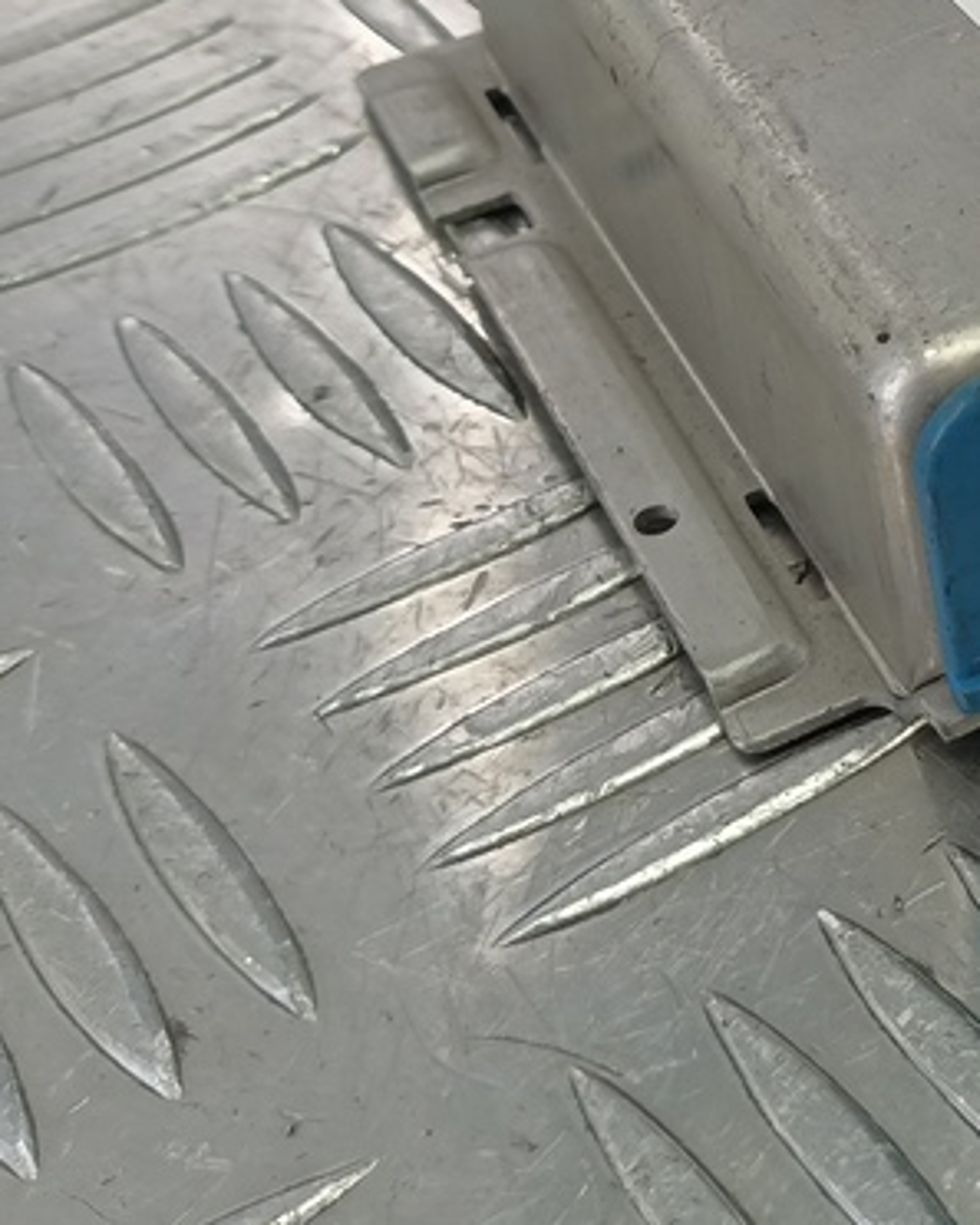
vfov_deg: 29.1
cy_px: 92
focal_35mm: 62
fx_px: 2247
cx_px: 1505
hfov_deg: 20.7
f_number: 1.6
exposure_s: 1/100
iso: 153
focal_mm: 4.11
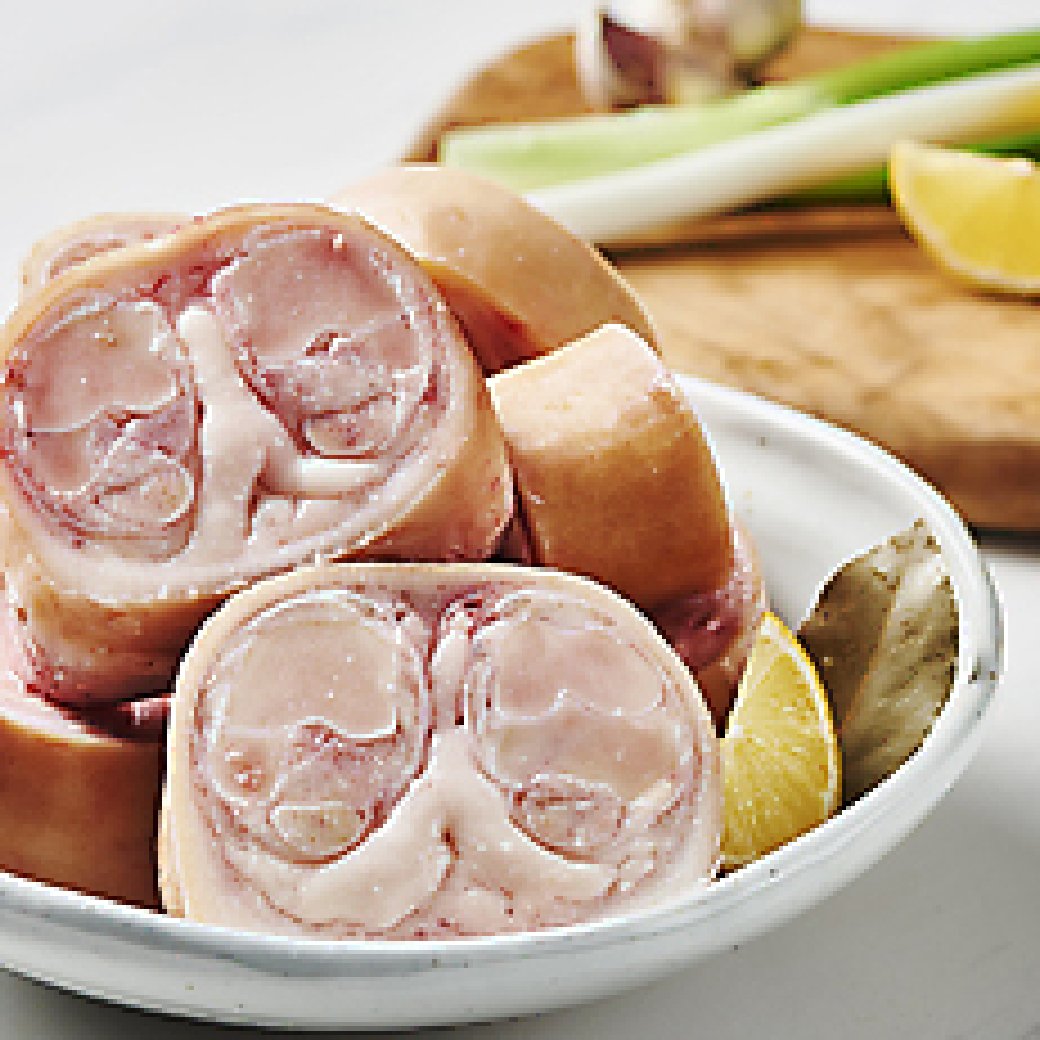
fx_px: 6288
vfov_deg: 9.5
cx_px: 495
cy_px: 470
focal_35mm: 185
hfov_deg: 9.5
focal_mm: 105
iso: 100
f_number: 9
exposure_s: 1/125
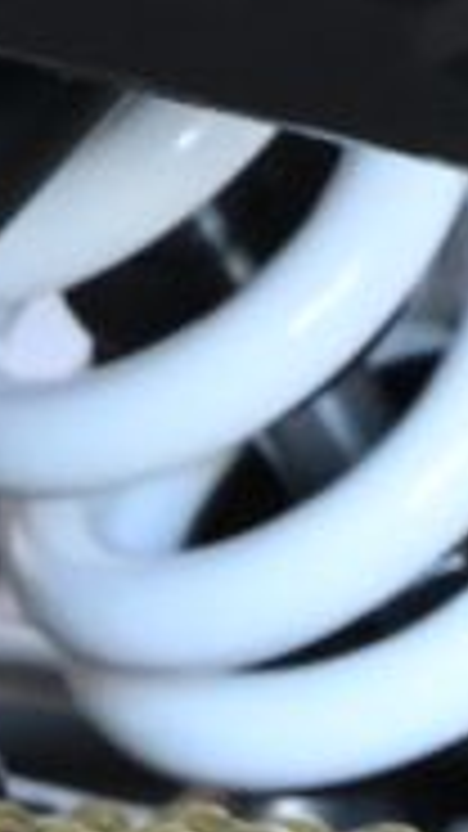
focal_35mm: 805
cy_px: -1396
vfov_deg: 2.7
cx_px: -1116
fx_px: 17767
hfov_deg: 1.5
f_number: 8
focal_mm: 71
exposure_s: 1/80
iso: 2500
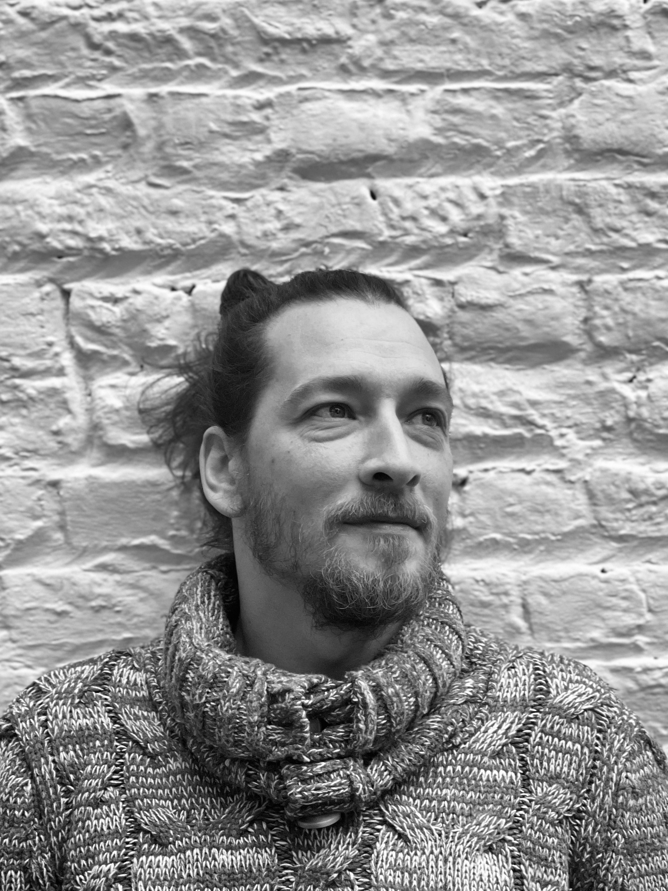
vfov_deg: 25.3
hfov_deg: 19.1
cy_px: 446
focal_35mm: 77
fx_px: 1981
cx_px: 334
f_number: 2.8
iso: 250
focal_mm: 9
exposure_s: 1/82
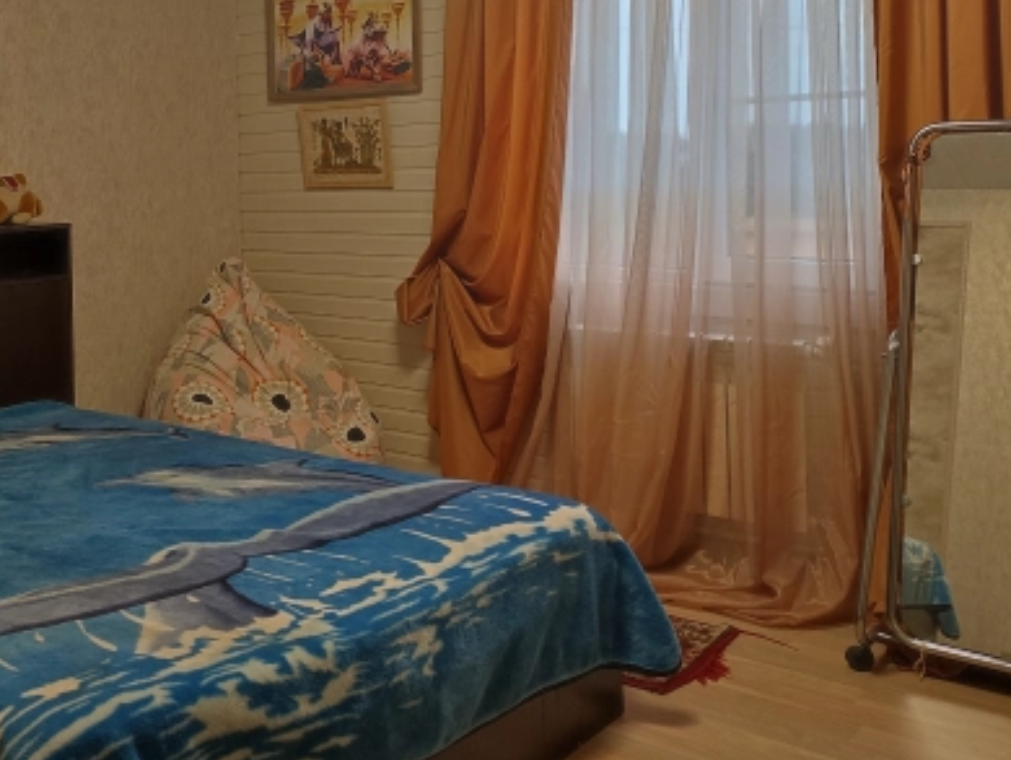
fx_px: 1169
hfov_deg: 45.2
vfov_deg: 35.3
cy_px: 208
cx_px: 257
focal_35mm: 40
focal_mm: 6.04
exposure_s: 1/33
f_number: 1.9
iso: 459
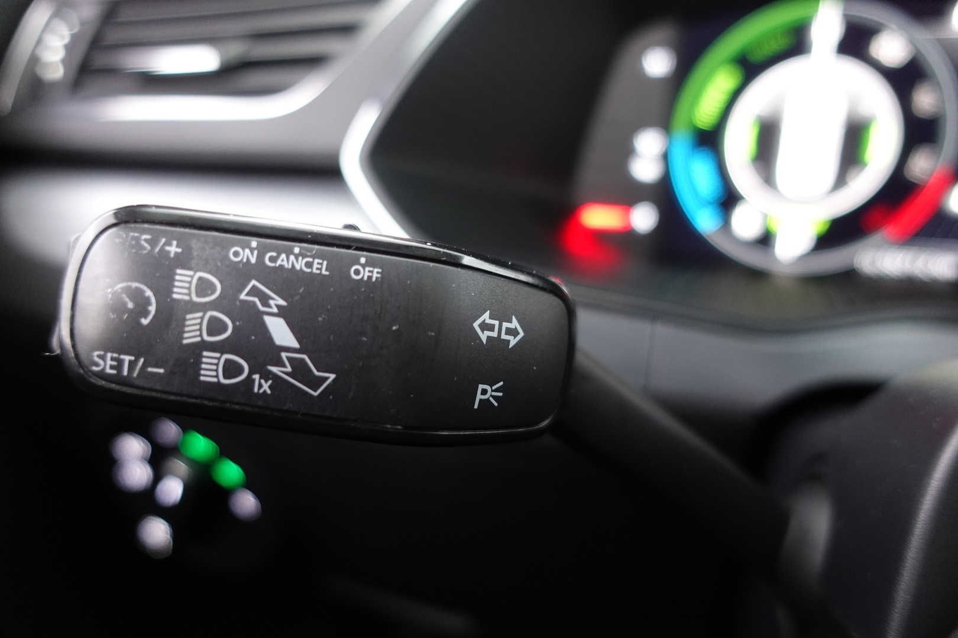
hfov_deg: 73.7
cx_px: 479
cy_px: 319
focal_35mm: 24
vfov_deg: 53.1
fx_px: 639
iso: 800
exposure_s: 1/8
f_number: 1.8
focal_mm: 9.4
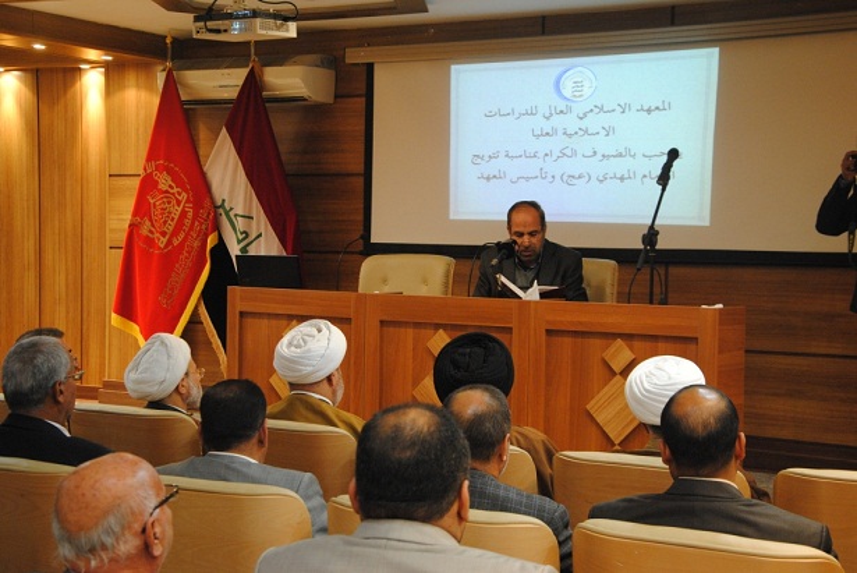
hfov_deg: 29.8
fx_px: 1608
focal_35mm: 68
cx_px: 428
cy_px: 286
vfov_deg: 20.2
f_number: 5.6
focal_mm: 45
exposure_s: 1/13
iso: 800
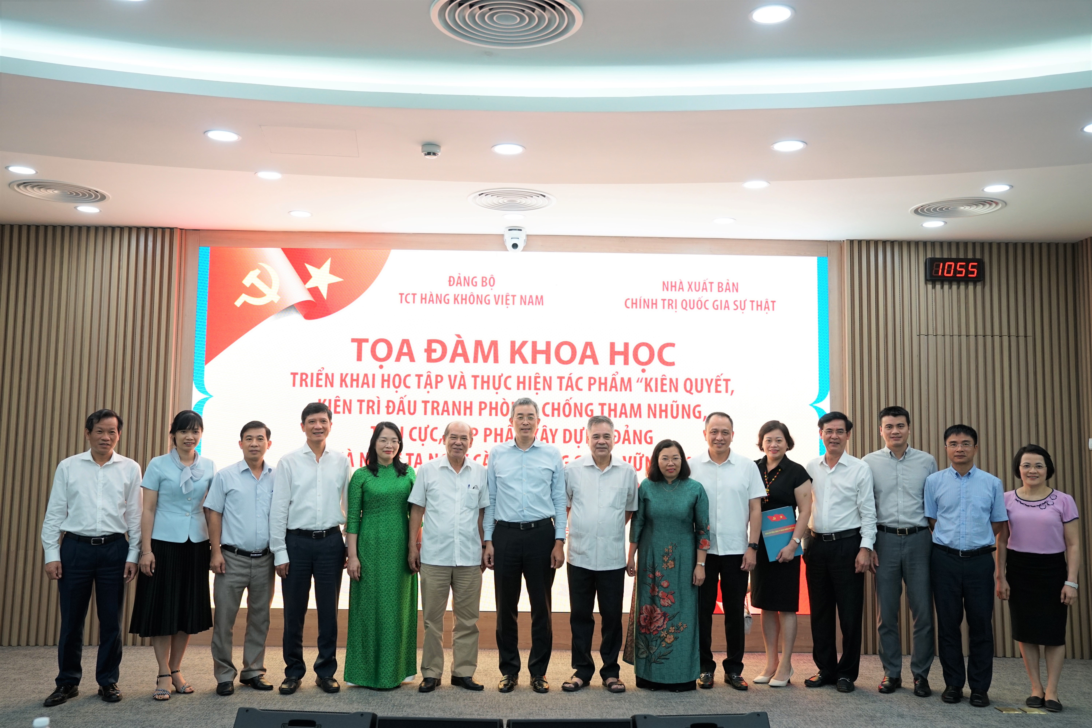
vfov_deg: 40.0
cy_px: 364
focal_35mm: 33
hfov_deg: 57.2
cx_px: 546
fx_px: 1001
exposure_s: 1/100
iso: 800
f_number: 4
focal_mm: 33
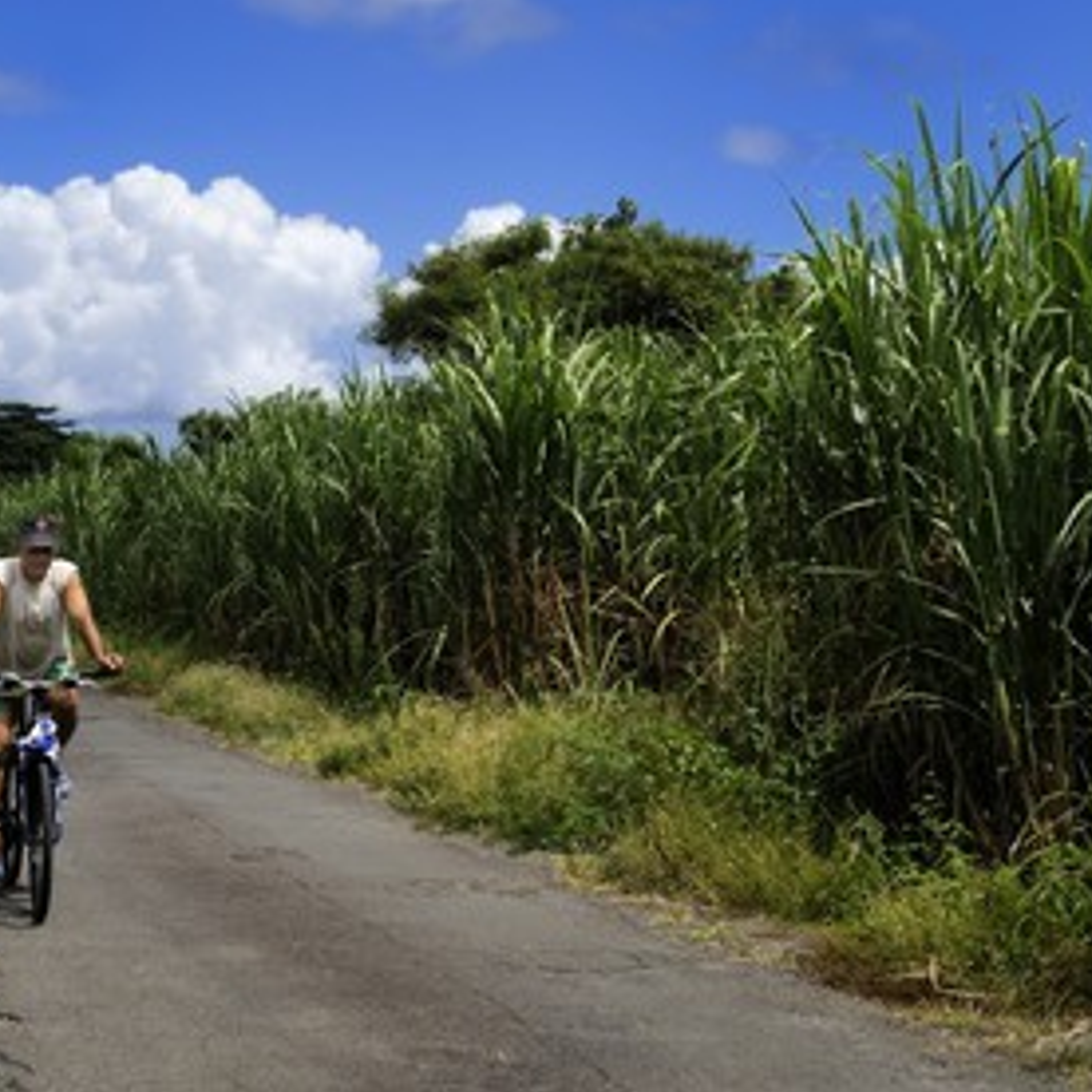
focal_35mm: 62
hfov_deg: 27.6
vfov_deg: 27.7
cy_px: 546
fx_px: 2213
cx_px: 423
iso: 200
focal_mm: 48
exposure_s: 1/200
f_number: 13
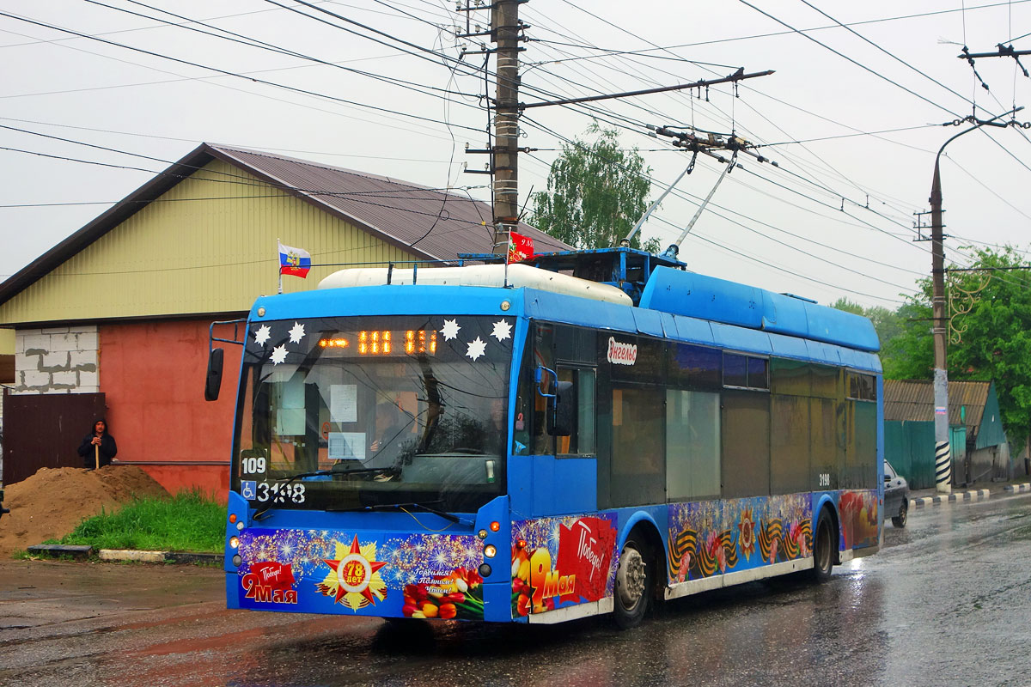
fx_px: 1403
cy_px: 344
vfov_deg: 27.5
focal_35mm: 49
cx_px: 516
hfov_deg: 40.3
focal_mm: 18.23
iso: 125
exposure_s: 1/500
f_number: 3.5
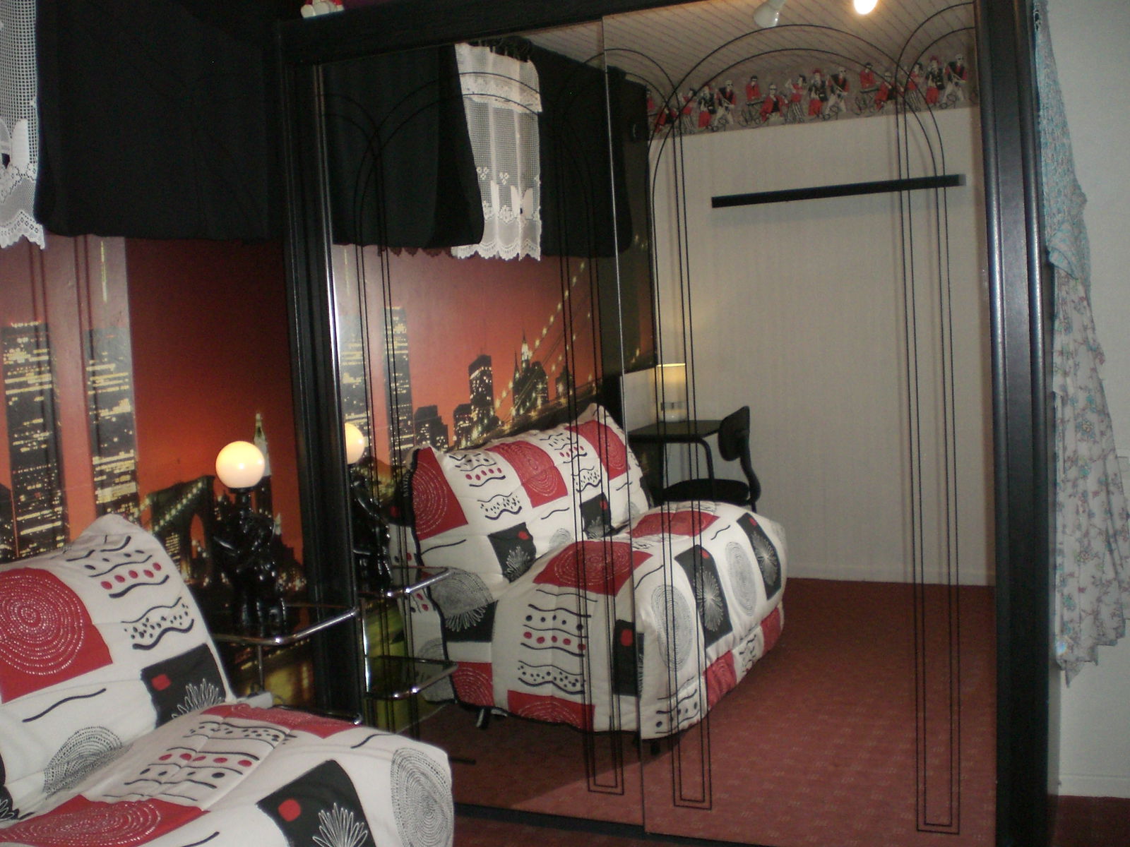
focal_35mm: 38
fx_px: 1240
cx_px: 565
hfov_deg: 49.0
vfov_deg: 37.7
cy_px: 424
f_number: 3.1
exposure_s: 1/60
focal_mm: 6.3
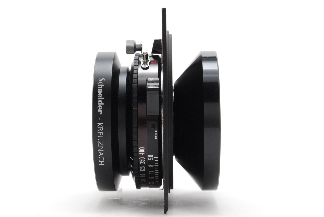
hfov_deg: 24.6
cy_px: 108
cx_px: 162
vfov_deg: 16.6
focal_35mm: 82
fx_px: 743
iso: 400
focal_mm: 55
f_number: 16
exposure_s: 1/100
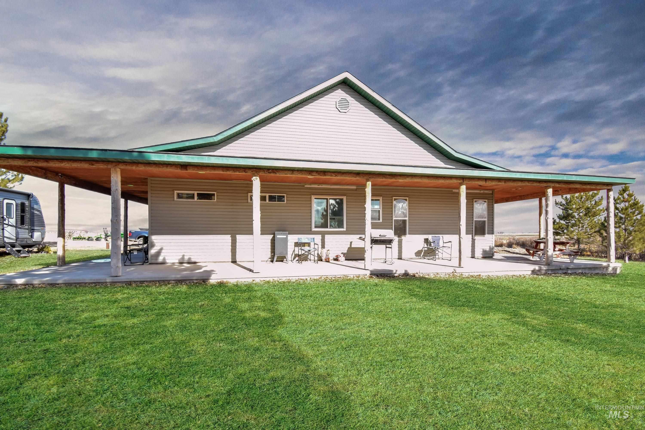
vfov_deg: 77.3
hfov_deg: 100.4
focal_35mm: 15
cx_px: 322
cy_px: 215
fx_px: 269
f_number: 8
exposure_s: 1/200
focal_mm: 10
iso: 400
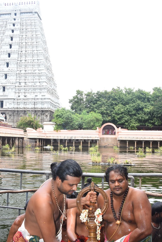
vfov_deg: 57.0
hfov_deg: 40.0
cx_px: 81
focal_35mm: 33
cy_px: 137
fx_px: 223
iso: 320
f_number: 8
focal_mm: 18
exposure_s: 1/125
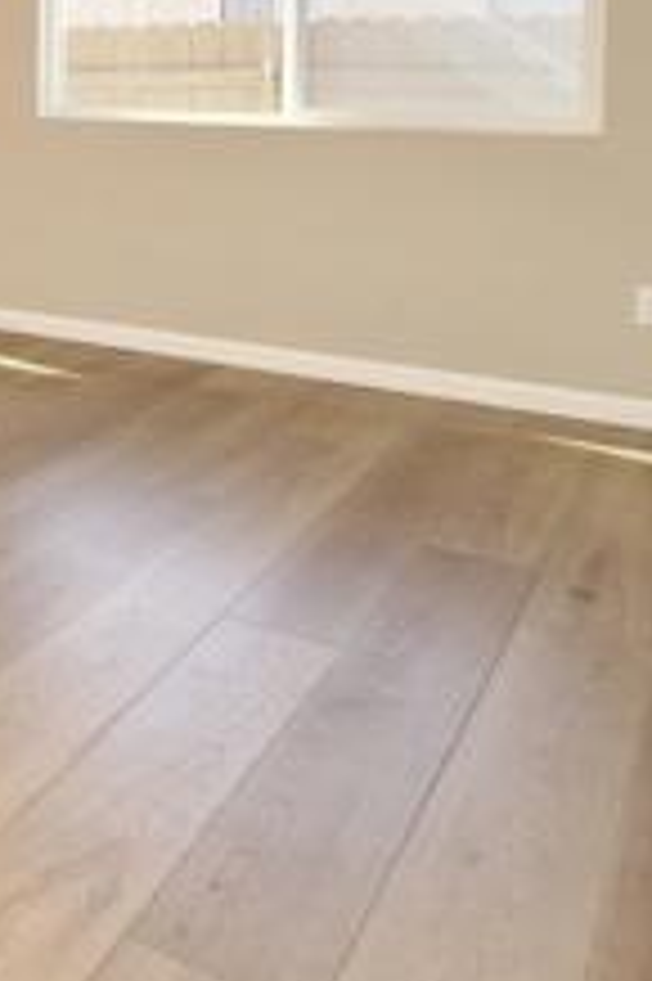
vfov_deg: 41.2
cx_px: -459
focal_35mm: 44
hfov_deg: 21.9
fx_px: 1197
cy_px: 106
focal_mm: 10
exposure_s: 1/160
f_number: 4
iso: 400
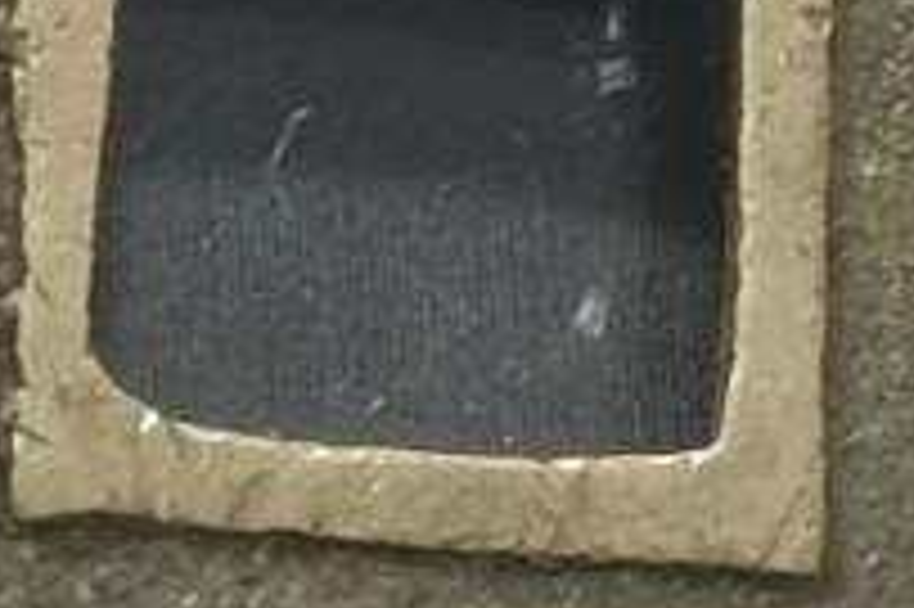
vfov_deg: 2.4
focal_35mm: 573
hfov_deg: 3.6
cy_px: -734
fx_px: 14536
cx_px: 176
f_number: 1.8
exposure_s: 1/60
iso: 80
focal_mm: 5.58
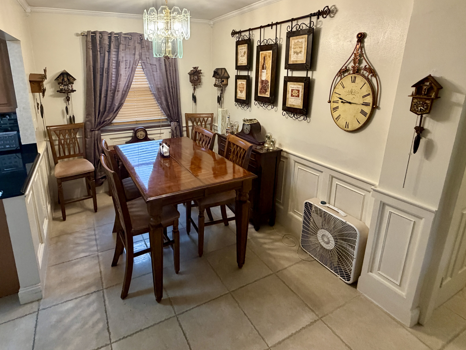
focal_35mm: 19
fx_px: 256
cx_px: 190
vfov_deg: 67.6
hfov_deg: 83.8
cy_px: 130
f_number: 2.2
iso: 400
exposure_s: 1/60
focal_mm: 2.22
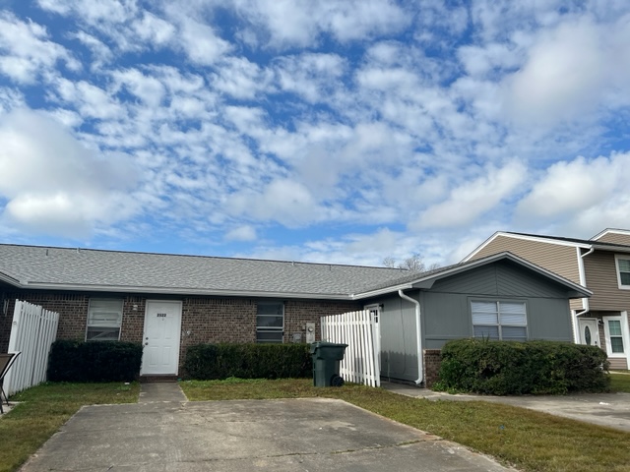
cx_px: 315
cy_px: 236
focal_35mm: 26
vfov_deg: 53.1
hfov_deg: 67.3
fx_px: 473
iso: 50
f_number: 1.5
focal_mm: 5.7
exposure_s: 1/6579
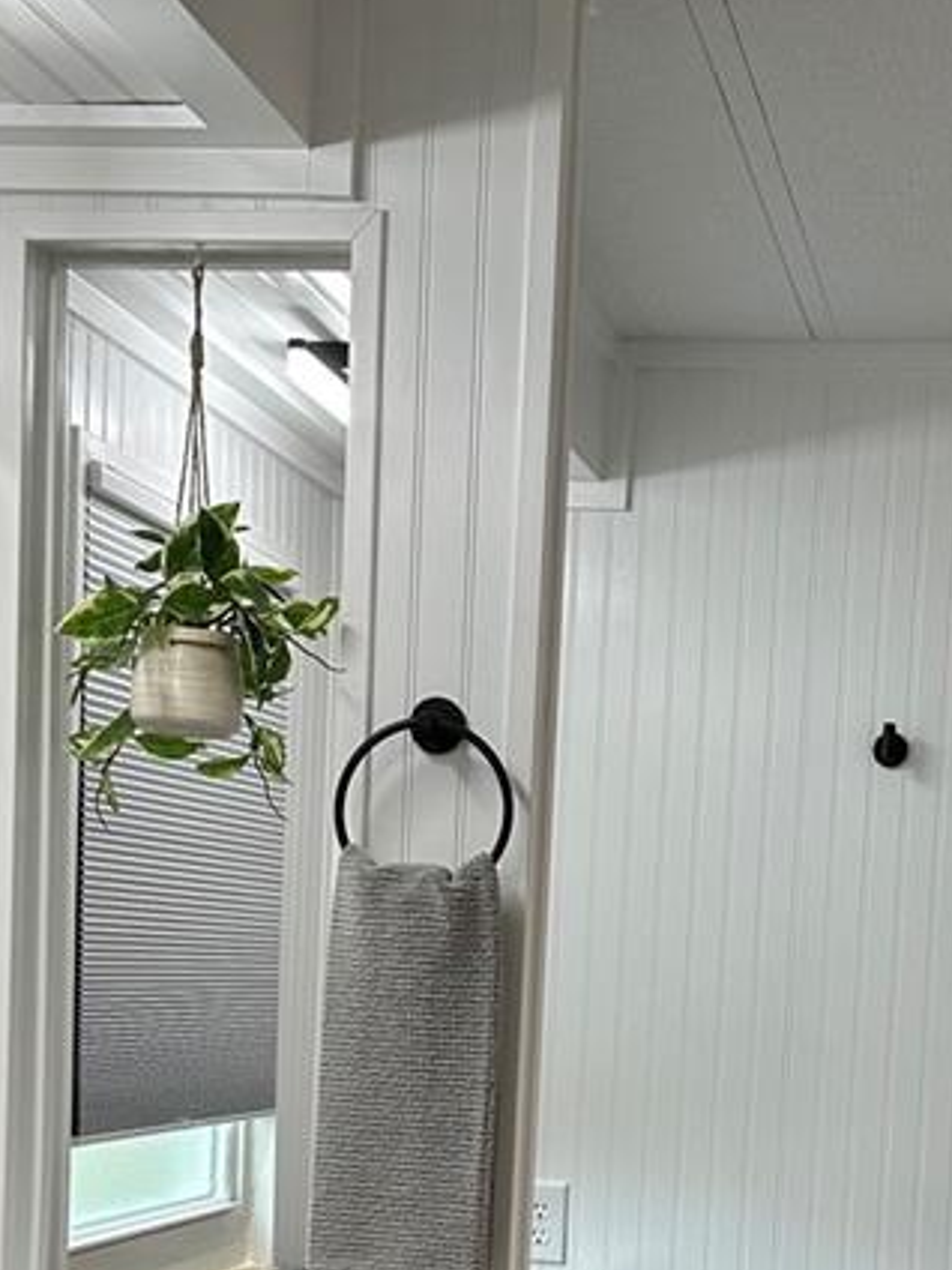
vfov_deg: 27.7
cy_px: 1102
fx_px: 2493
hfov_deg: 21.5
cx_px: 644
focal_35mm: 68
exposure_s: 1/120
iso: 160
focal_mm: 6.86
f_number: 1.78
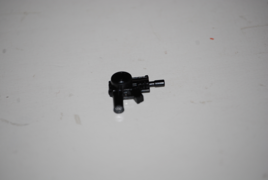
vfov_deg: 4.6
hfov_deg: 6.9
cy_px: 90
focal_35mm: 300
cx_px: 134
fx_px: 2236
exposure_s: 1/60
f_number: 5.6
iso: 200
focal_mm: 200
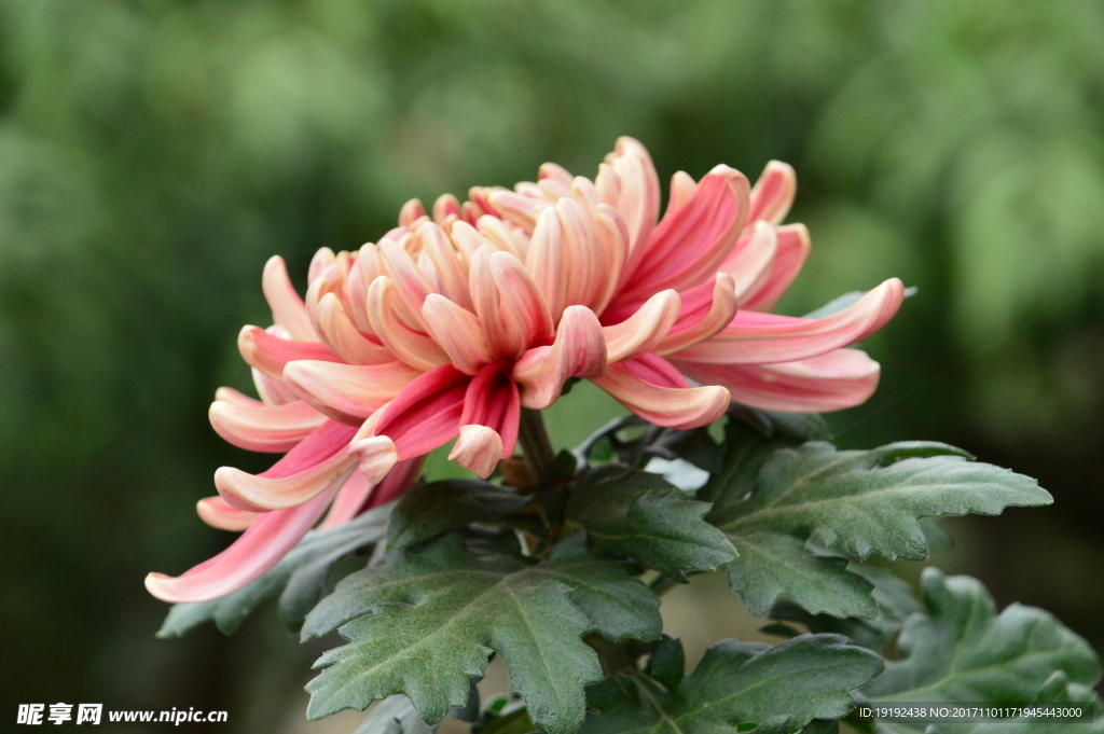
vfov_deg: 8.3
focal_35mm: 165
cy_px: 367
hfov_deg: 12.5
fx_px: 5056
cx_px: 552
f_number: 8
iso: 1400
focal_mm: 110
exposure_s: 1/250
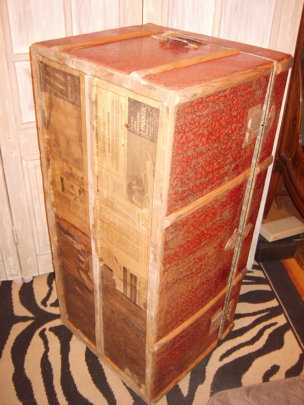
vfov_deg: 52.6
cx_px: 152
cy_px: 202
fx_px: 410
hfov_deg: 40.7
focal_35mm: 35
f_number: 2.8
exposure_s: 1/30
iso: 100
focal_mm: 7.4
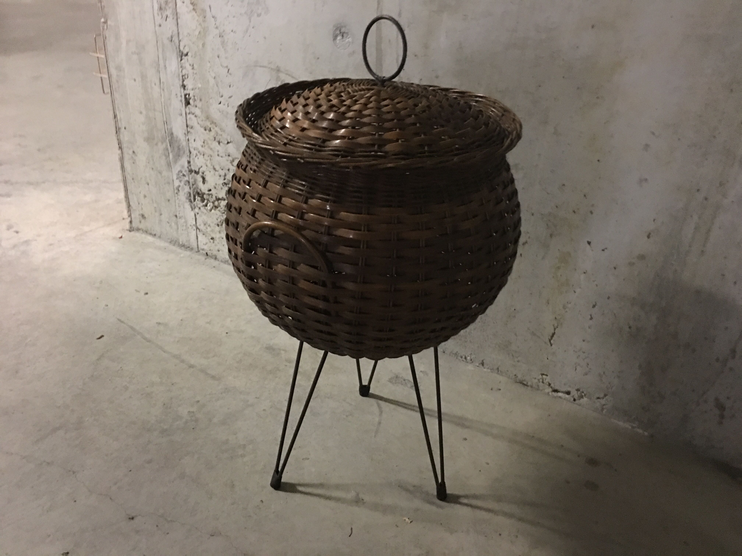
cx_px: 371
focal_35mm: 29
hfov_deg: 61.7
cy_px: 278
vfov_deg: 48.2
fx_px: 622
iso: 160
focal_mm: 4.15
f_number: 2.2
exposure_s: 1/4
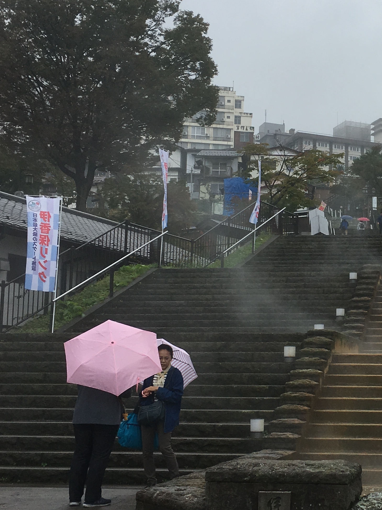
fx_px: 883
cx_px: 370
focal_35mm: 60
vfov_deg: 32.2
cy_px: 264
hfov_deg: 23.5
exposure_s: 1/725
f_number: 2.2
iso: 25
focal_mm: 4.15
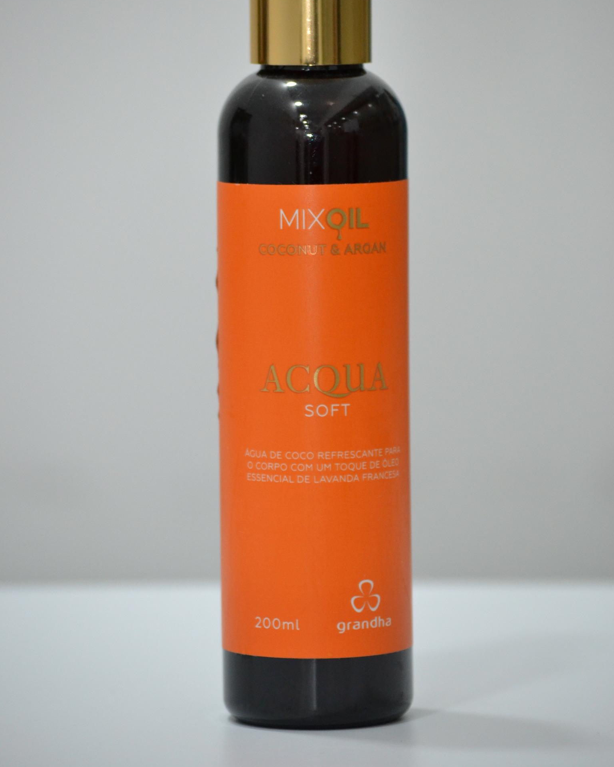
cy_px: 309
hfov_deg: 11.1
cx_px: 307
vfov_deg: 13.8
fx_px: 3157
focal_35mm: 139
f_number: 5
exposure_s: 1/100
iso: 1600
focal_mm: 82
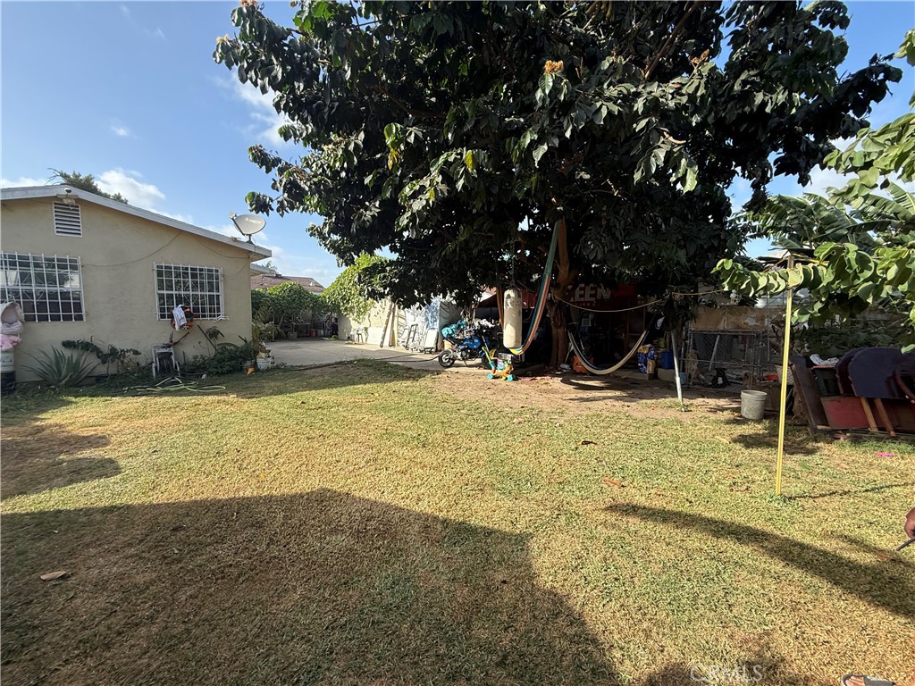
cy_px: 343
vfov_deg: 85.7
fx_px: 370
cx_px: 458
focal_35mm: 14
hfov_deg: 102.1
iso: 64
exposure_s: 1/830
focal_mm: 2.22
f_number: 2.2
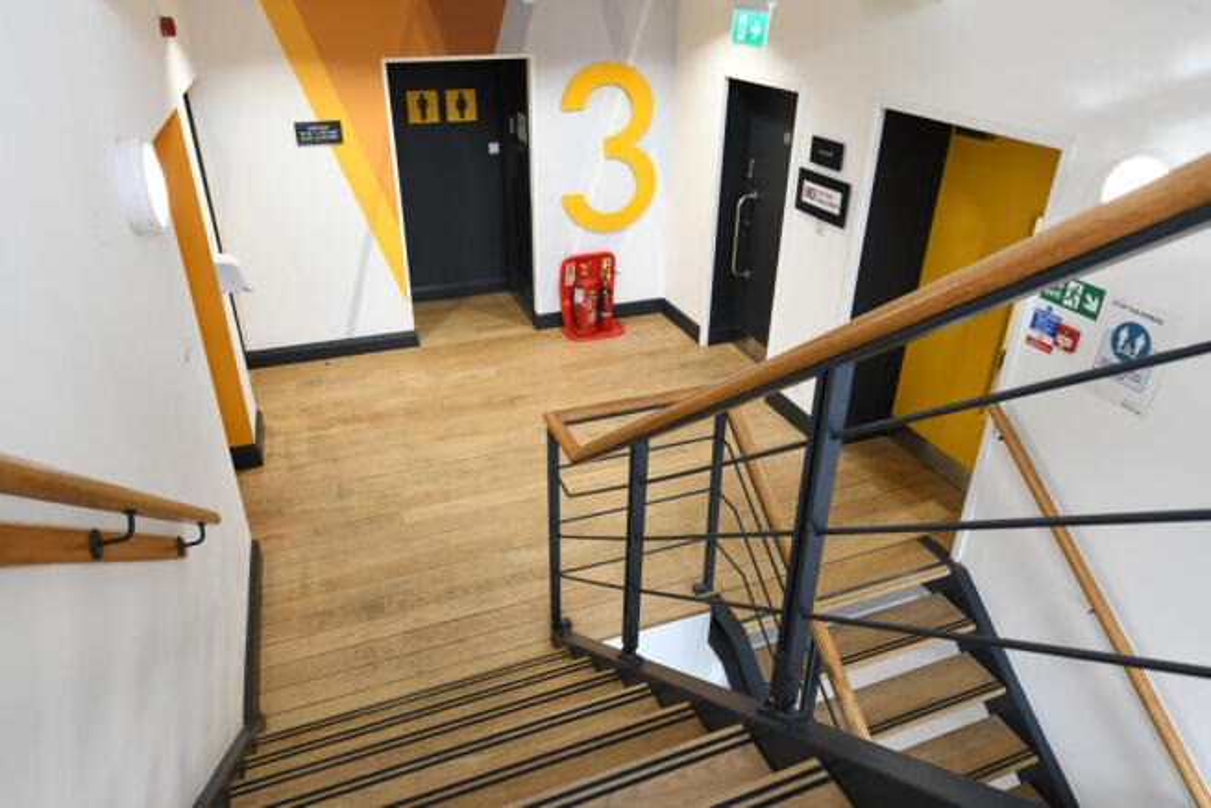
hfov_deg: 73.7
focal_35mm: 24
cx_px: 606
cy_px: 404
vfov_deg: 53.2
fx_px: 807
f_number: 5
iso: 800
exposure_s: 1/100
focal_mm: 24
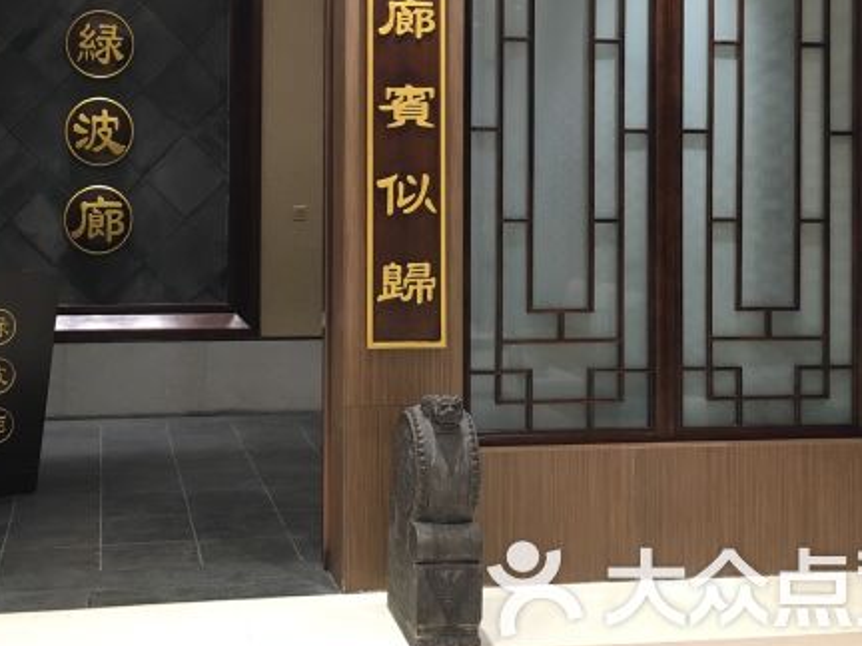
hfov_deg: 40.0
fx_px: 1170
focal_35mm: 47
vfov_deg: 30.4
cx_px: 289
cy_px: 168
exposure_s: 1/33
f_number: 2.2
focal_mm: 4.15
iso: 125
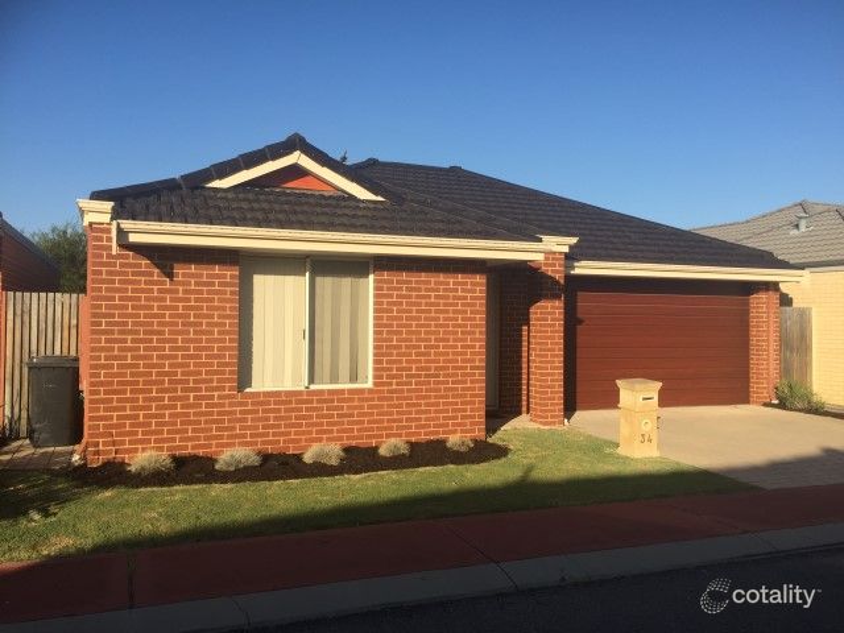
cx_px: 422
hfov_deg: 61.7
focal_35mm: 29
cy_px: 316
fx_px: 707
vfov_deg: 48.2
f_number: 2.2
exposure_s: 1/1582
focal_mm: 4.15
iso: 32
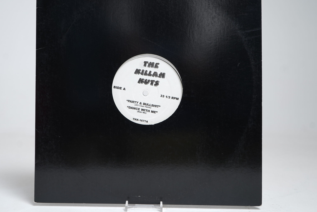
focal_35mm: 43
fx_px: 379
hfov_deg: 45.4
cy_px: 90
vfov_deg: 31.1
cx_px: 149
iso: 64
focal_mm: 34
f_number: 5
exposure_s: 1/5
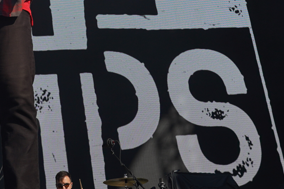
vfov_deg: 11.7
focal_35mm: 113
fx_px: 891
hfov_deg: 18.0
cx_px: 71
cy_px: -85
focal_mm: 30
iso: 100
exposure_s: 1/500
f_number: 8
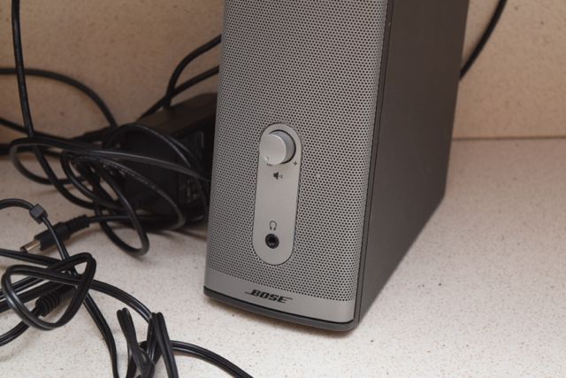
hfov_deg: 24.6
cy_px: 189
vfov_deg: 16.6
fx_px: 1297
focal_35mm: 82
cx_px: 283
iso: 1600
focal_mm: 55
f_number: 5.6
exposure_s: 1/125
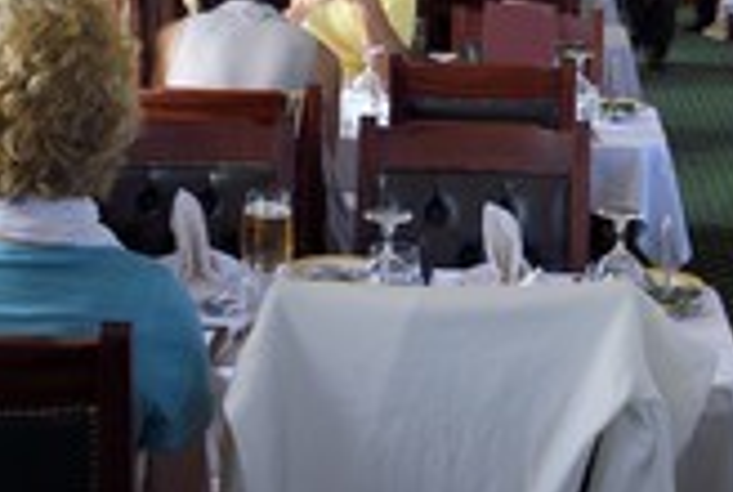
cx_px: 469
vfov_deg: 14.6
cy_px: -54
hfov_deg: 22.0
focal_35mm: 92
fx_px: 1877
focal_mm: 36
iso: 800
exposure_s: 1/80
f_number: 14
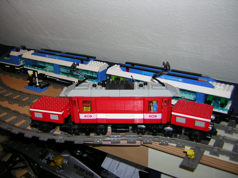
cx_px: 119
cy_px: 89
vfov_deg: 39.7
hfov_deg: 51.4
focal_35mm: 36
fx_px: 248
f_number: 2.6
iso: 50
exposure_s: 1/60.1
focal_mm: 4.7
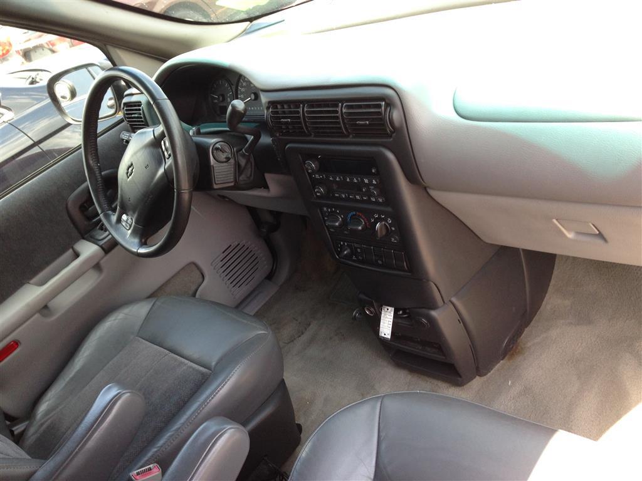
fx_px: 612
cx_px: 321
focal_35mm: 33
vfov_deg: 42.9
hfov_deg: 55.4
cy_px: 240
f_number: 2.4
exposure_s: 1/120
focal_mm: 4.13
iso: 80
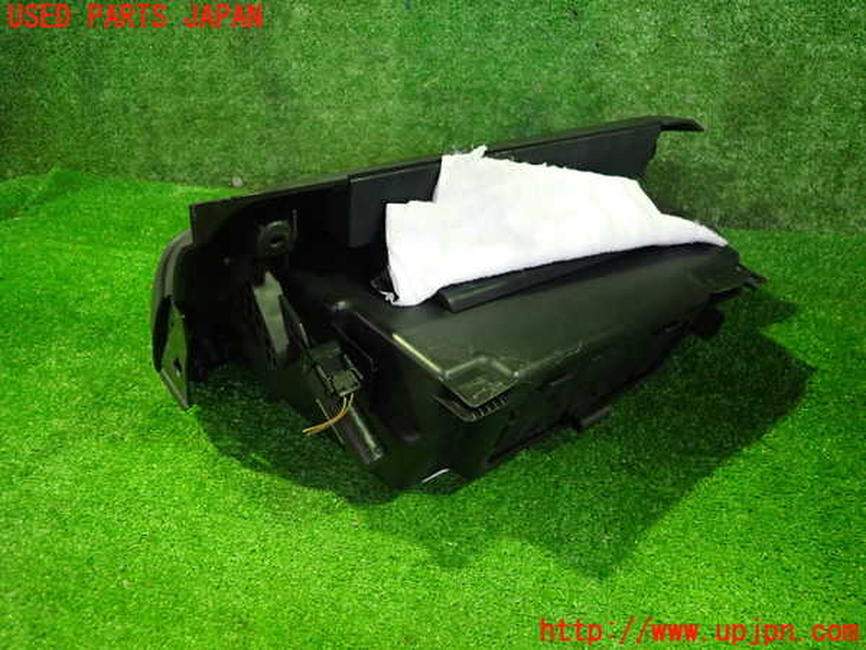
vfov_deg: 54.9
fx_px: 625
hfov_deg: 69.4
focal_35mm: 25
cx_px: 433
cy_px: 325
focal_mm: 4.5
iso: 800
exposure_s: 1/25
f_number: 2
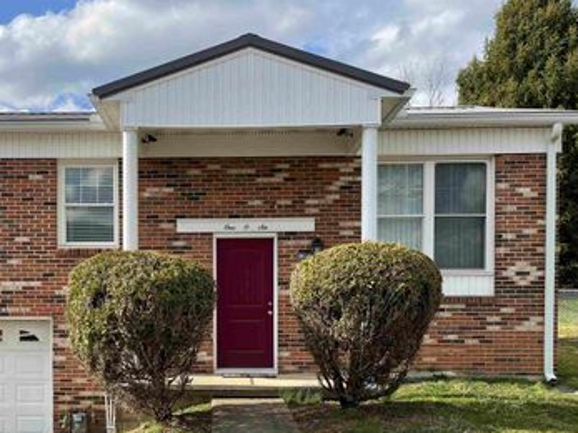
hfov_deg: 50.6
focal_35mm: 36
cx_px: 200
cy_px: 311
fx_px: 601
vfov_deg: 38.9
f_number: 1.6
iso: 32
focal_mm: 5.1
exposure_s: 1/1883
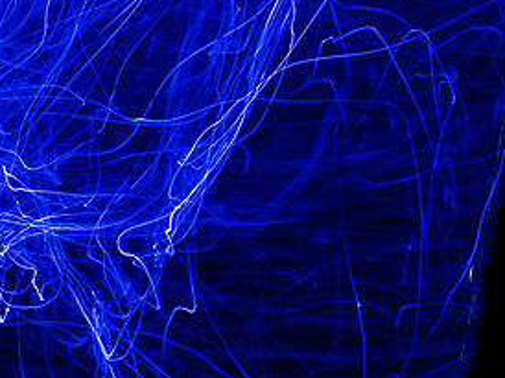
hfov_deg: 3.8
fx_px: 7492
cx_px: 735
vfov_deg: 2.9
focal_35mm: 514
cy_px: -647
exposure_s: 15
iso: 64
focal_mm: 61
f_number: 9
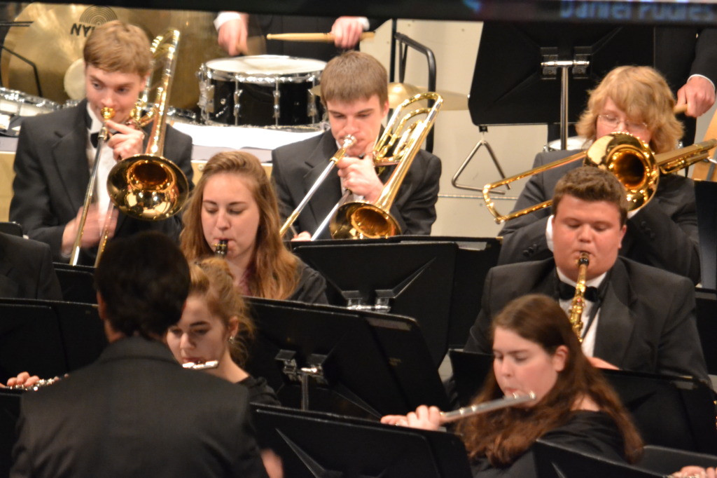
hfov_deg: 4.6
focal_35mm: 450
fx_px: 8959
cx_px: 358
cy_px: 239
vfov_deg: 3.1
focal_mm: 300
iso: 3200
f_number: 5.6
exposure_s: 1/13
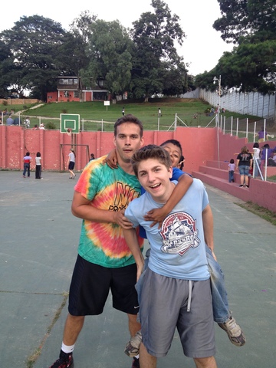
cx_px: 138
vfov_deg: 52.6
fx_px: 372
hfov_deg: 40.7
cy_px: 184
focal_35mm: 35
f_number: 2.4
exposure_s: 1/274
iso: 50
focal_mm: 4.28
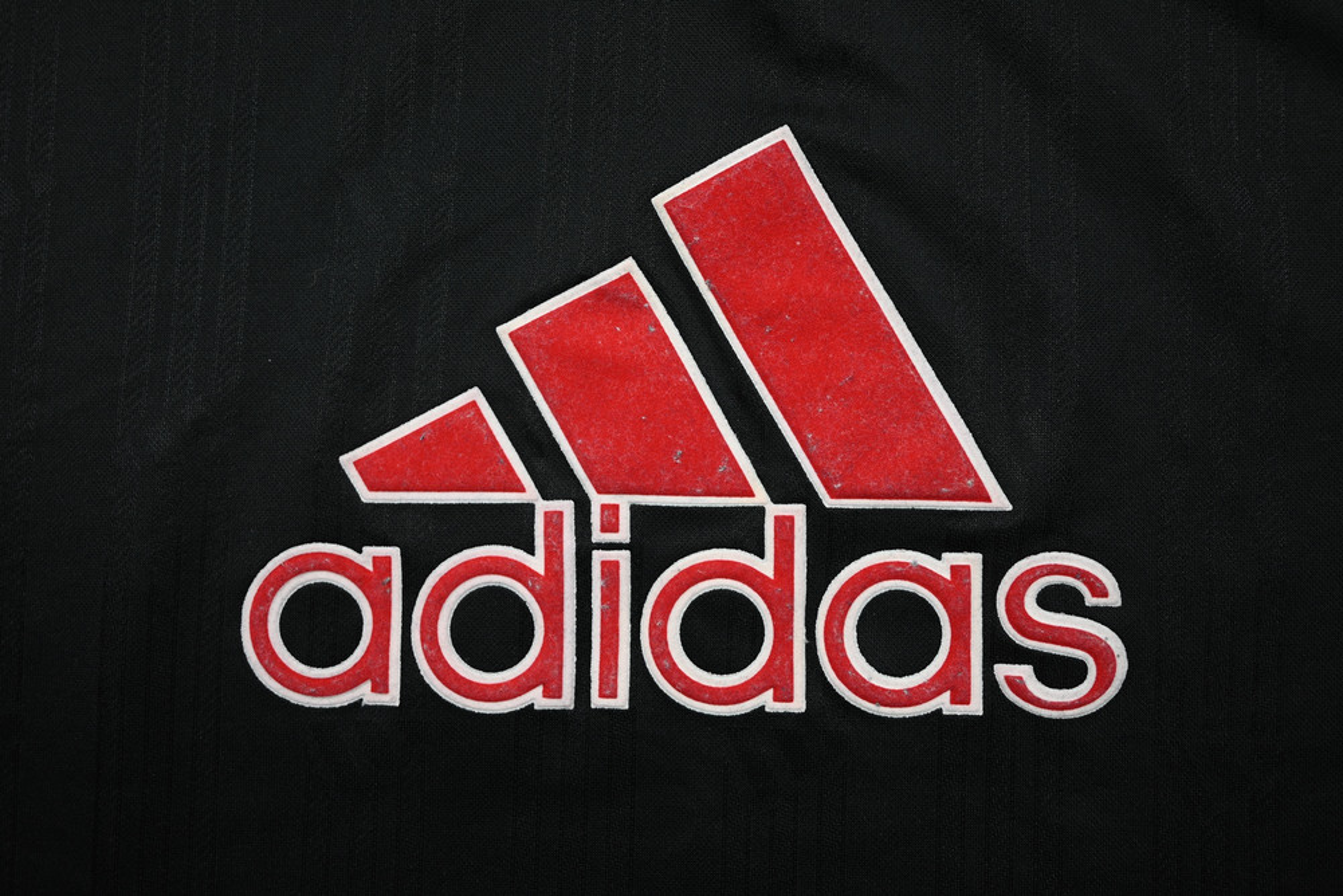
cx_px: 672
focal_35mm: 32
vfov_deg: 41.1
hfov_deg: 58.7
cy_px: 448
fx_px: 1194
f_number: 4.8
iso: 200
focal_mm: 32
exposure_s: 1/125
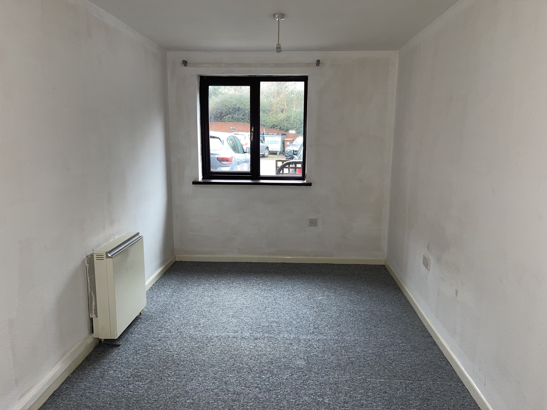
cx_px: 274
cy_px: 205
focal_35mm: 25
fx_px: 395
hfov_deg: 69.4
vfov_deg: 54.9
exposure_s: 1/15
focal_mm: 5.1
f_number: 1.6
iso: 64
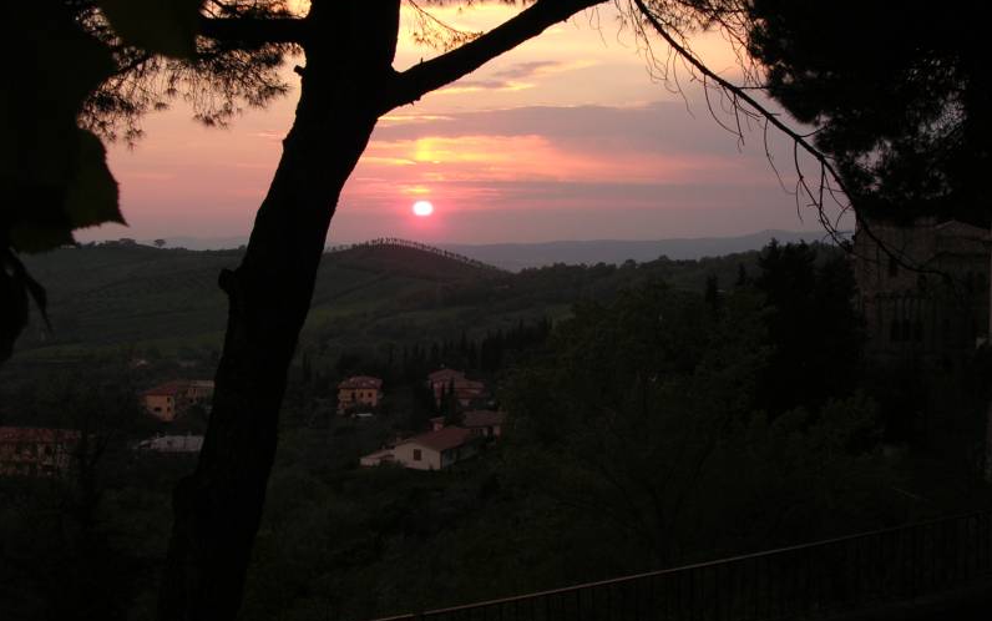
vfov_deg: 26.3
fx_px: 1325
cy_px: 264
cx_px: 496
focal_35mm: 49
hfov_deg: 41.0
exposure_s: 1/156
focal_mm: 7.1
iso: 100
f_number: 3
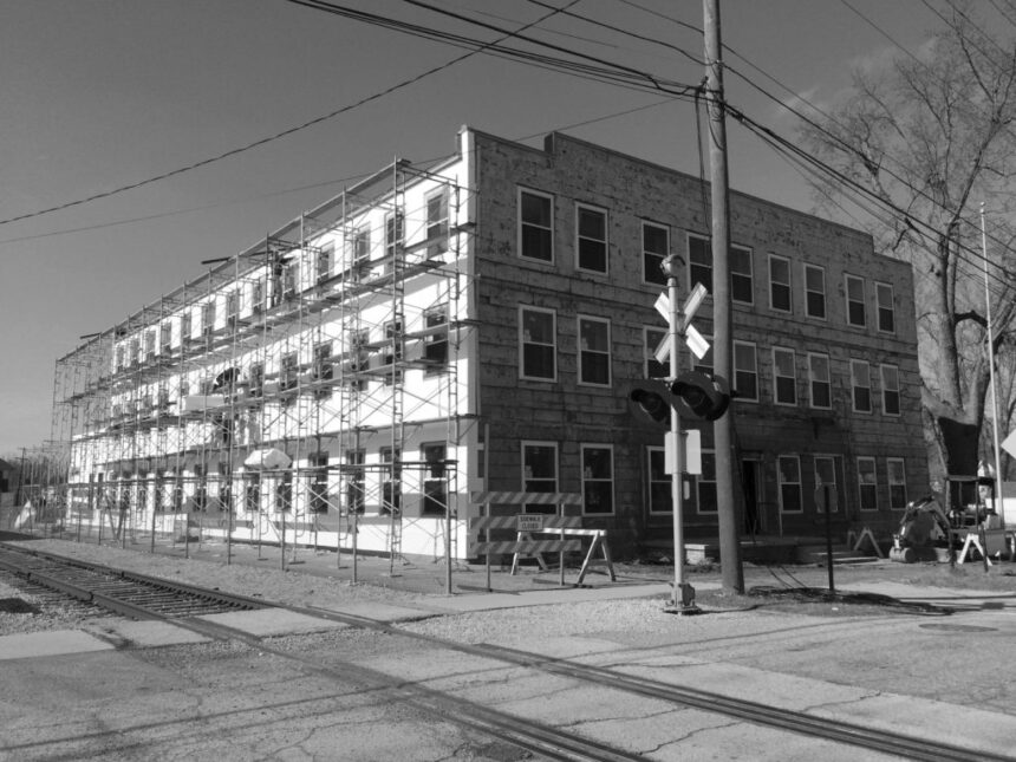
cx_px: 508
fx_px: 851
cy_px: 381
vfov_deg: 48.2
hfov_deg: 61.7
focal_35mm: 29
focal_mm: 4.15
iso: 32
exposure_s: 1/4115
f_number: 2.2
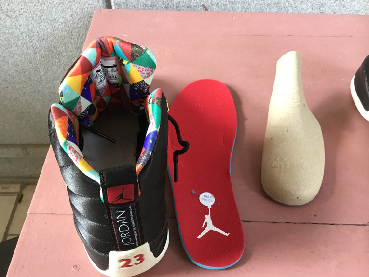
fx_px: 341
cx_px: 186
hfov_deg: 56.8
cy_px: 135
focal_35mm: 32
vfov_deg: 44.2
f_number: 2.4
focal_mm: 3.3
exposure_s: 1/33
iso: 100
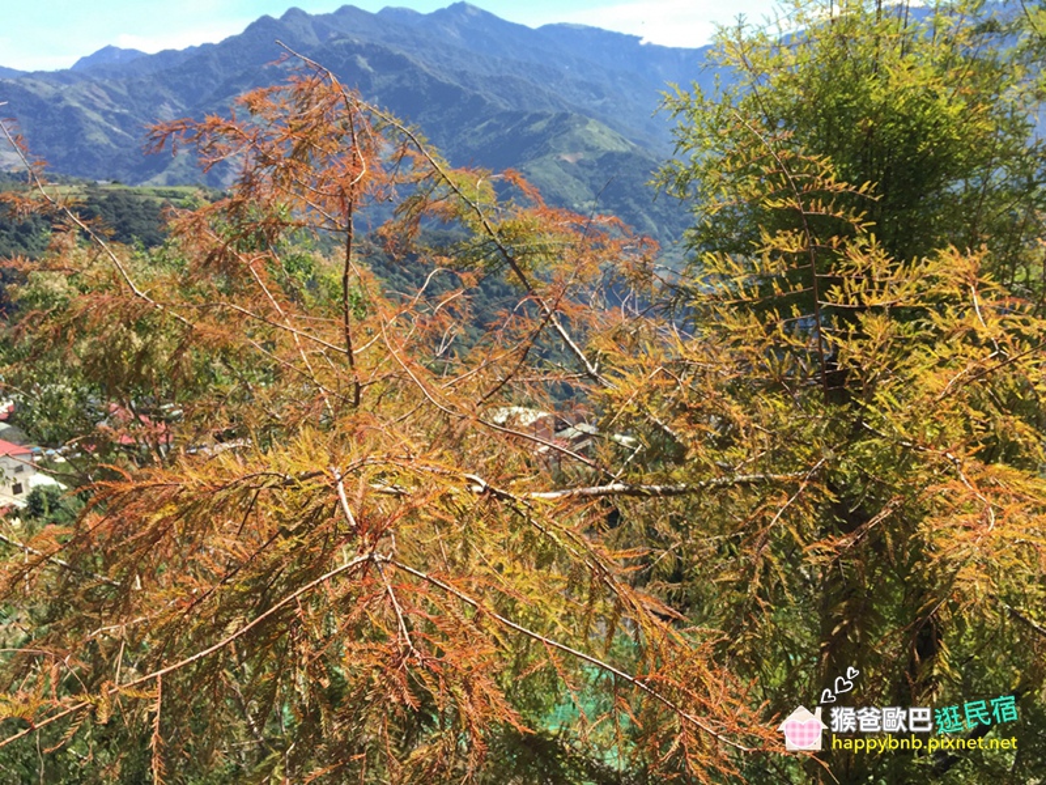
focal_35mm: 29
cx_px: 523
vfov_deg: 48.2
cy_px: 392
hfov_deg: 61.7
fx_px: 876
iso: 32
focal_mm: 4.15
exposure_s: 1/746
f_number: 2.2
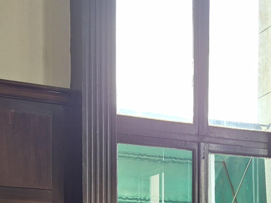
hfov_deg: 25.3
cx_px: 161
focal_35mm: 77
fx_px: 603
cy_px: 295
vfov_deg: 17.4
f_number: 1.8
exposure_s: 1/100
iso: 64
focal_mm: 5.4
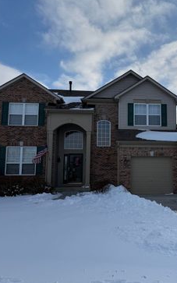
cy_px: 141
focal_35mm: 35
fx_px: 270
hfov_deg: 34.9
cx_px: 147
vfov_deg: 55.3
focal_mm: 6.76
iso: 80
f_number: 1.78
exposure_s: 1/8130
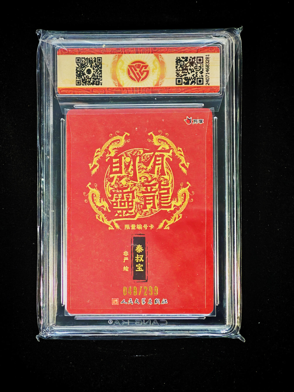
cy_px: 196
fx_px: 963
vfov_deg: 23.0
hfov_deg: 17.4
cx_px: 147
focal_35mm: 85
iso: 500
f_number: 2.4
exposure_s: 1/25
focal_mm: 8.67
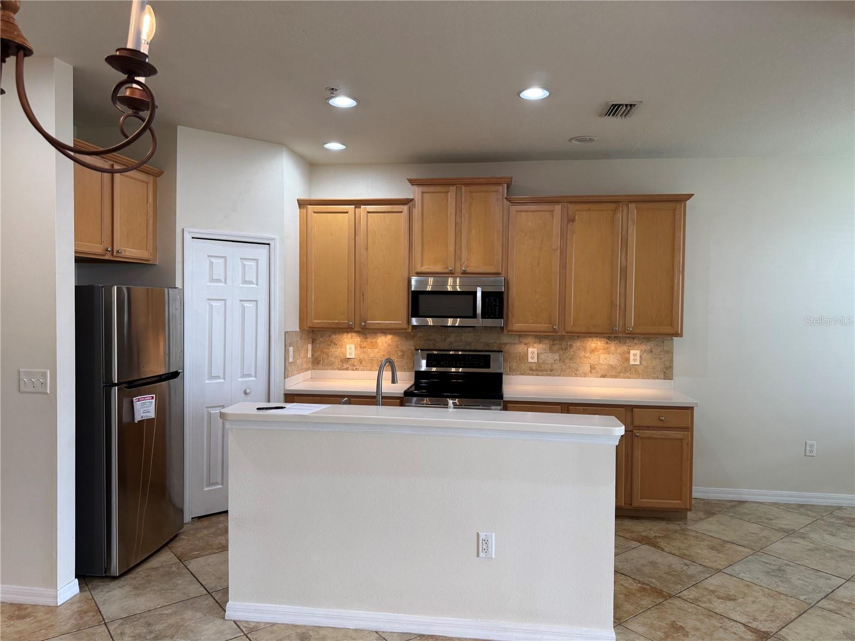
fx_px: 593
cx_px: 428
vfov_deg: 56.8
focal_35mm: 24
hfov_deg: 71.6
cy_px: 320
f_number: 1.78
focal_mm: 6.76
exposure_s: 1/120
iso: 160
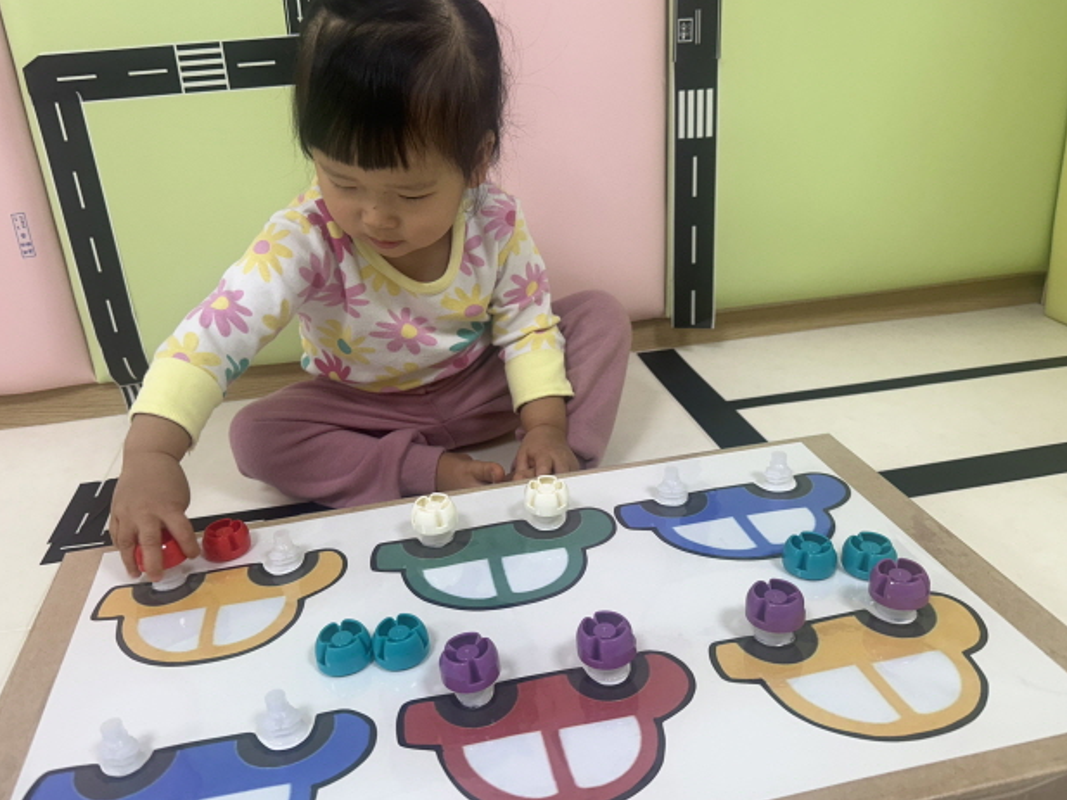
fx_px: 863
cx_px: 503
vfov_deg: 49.8
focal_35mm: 28
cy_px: 387
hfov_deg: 63.4
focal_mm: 6.86
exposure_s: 1/120
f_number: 1.78
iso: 125
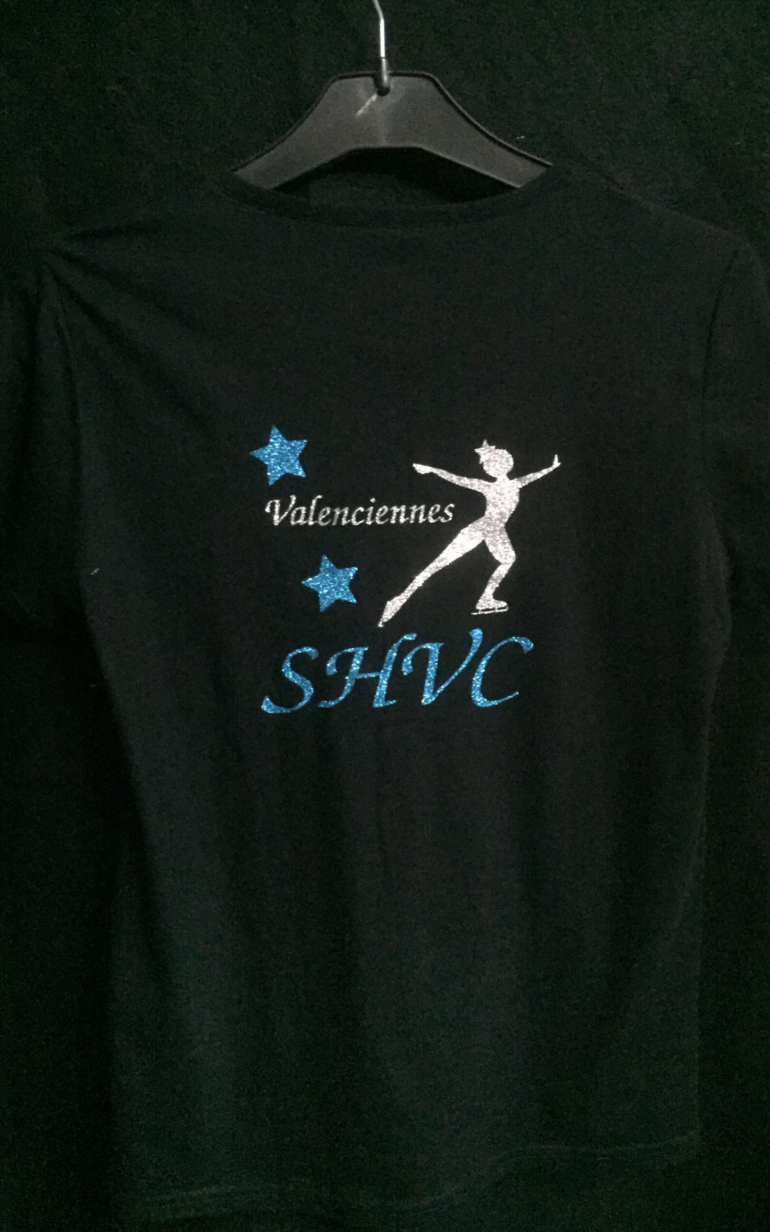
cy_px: 620
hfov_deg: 40.5
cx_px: 450
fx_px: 1041
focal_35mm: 31
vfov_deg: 61.2
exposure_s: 1/17
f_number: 2.2
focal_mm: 4.15
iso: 1000
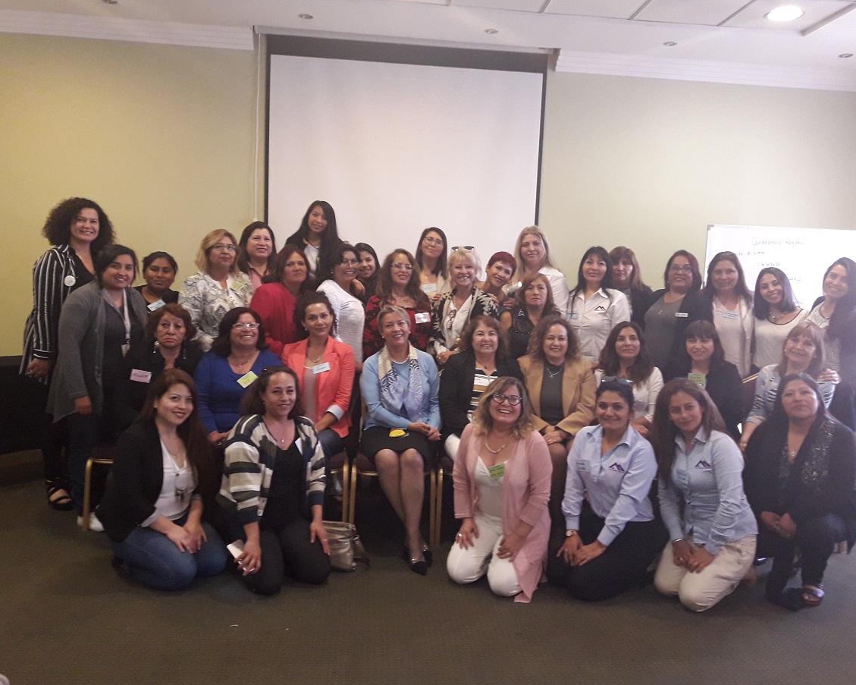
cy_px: 335
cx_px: 433
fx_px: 760
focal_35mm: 30
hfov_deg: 58.8
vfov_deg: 48.5
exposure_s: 1/25
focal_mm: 3.7
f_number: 1.9
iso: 200
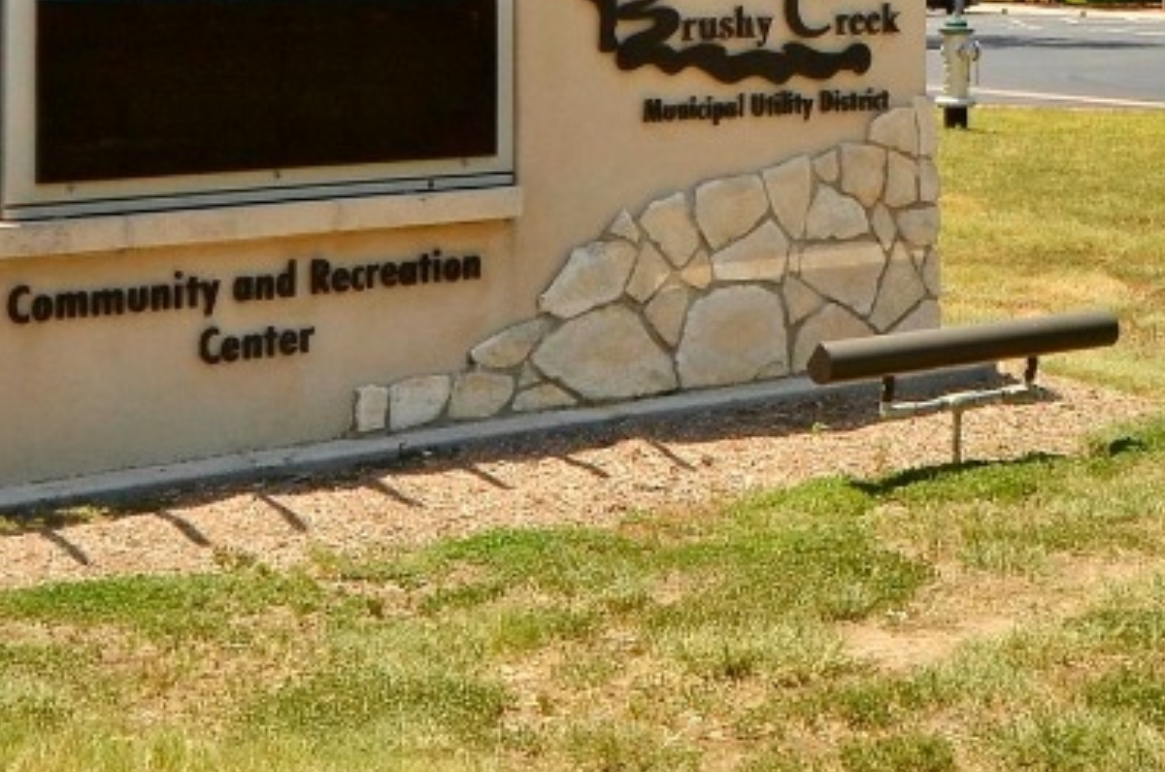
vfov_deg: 15.1
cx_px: 1070
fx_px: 2810
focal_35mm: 87
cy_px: -137
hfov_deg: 22.8
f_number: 18
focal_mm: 20
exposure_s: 1/100
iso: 200
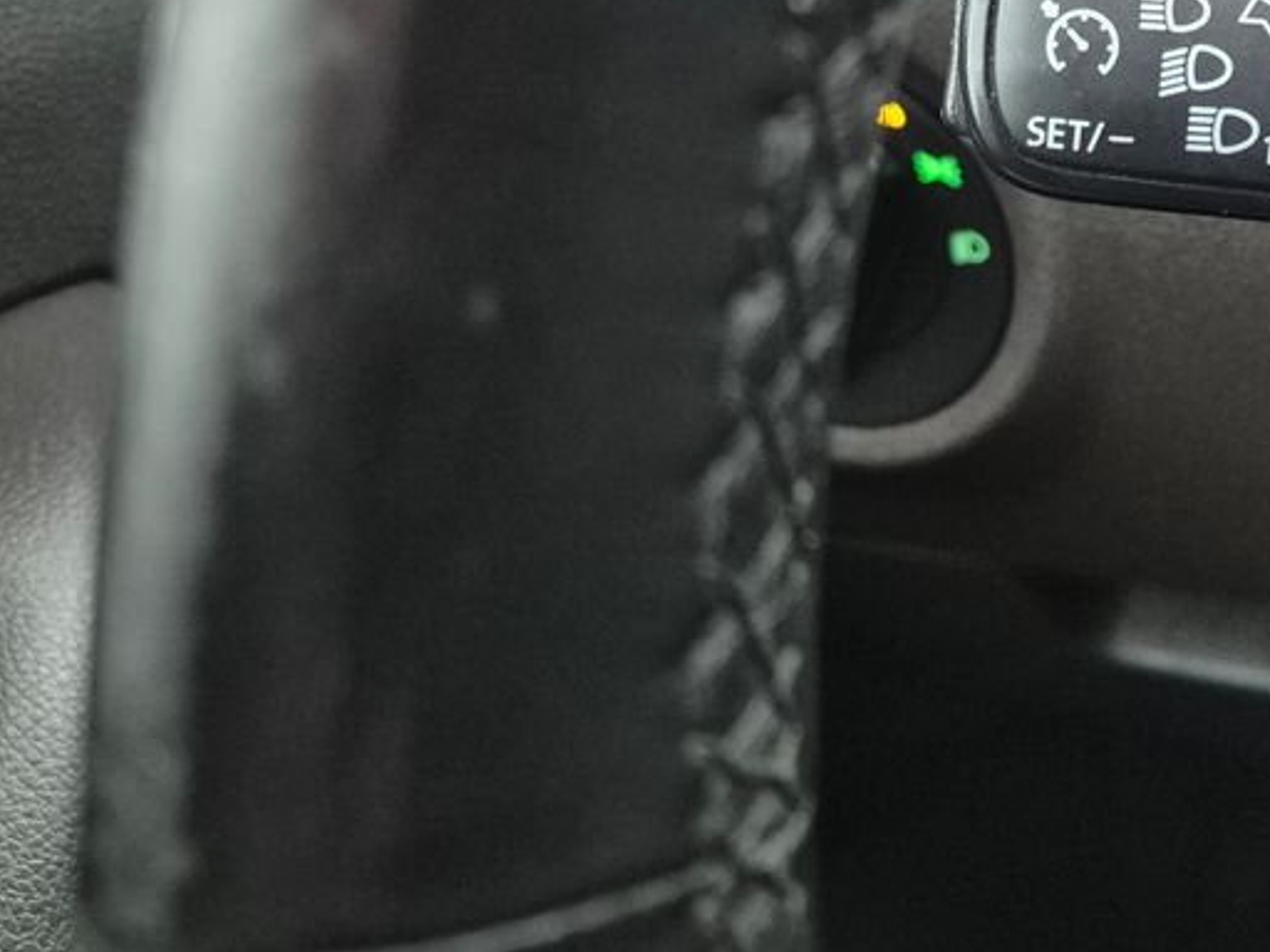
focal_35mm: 46
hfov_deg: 37.7
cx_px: 1208
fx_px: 1688
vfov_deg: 30.3
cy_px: 124
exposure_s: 1/61
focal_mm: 5.4
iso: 2000
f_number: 1.8
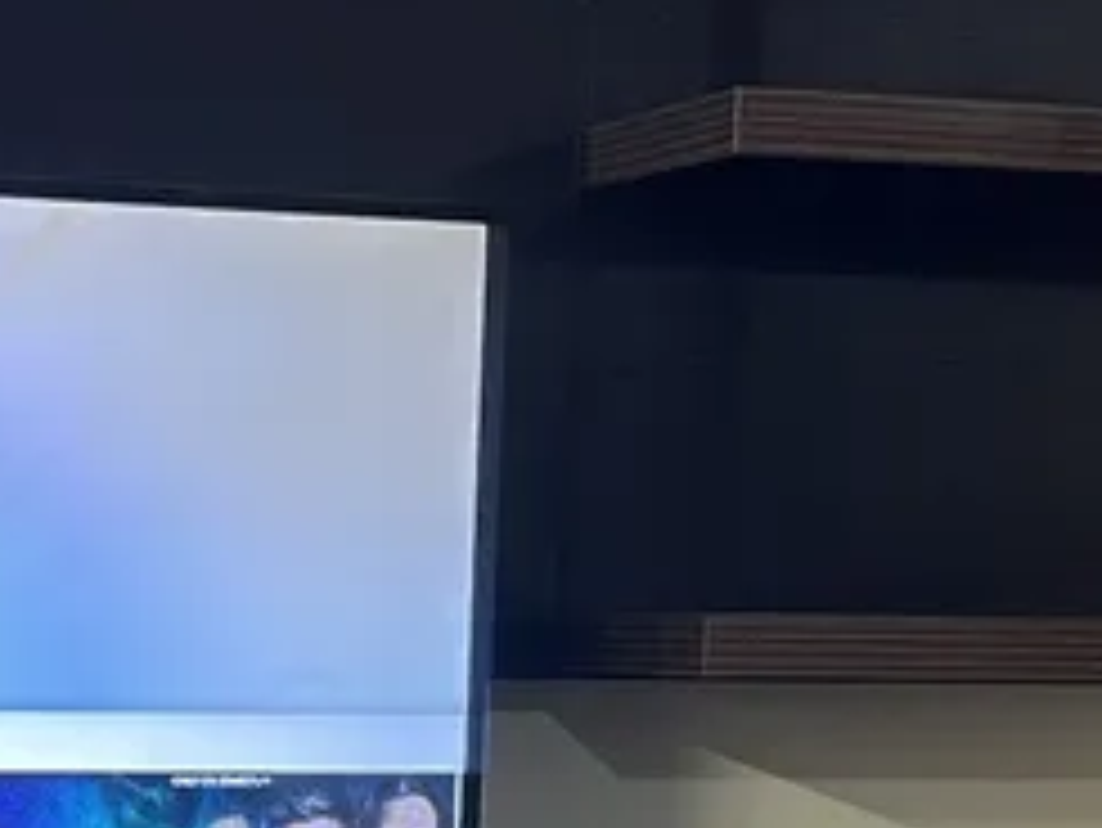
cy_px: 963
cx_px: 130
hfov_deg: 18.9
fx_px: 3249
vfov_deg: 14.1
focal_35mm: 102
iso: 320
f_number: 1.5
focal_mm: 5.7
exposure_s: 1/50
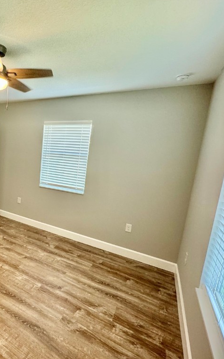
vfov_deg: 85.1
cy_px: 179
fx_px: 195
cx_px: 28
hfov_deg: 53.2
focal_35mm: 20
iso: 200
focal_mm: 2.22
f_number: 2.2
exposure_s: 1/60
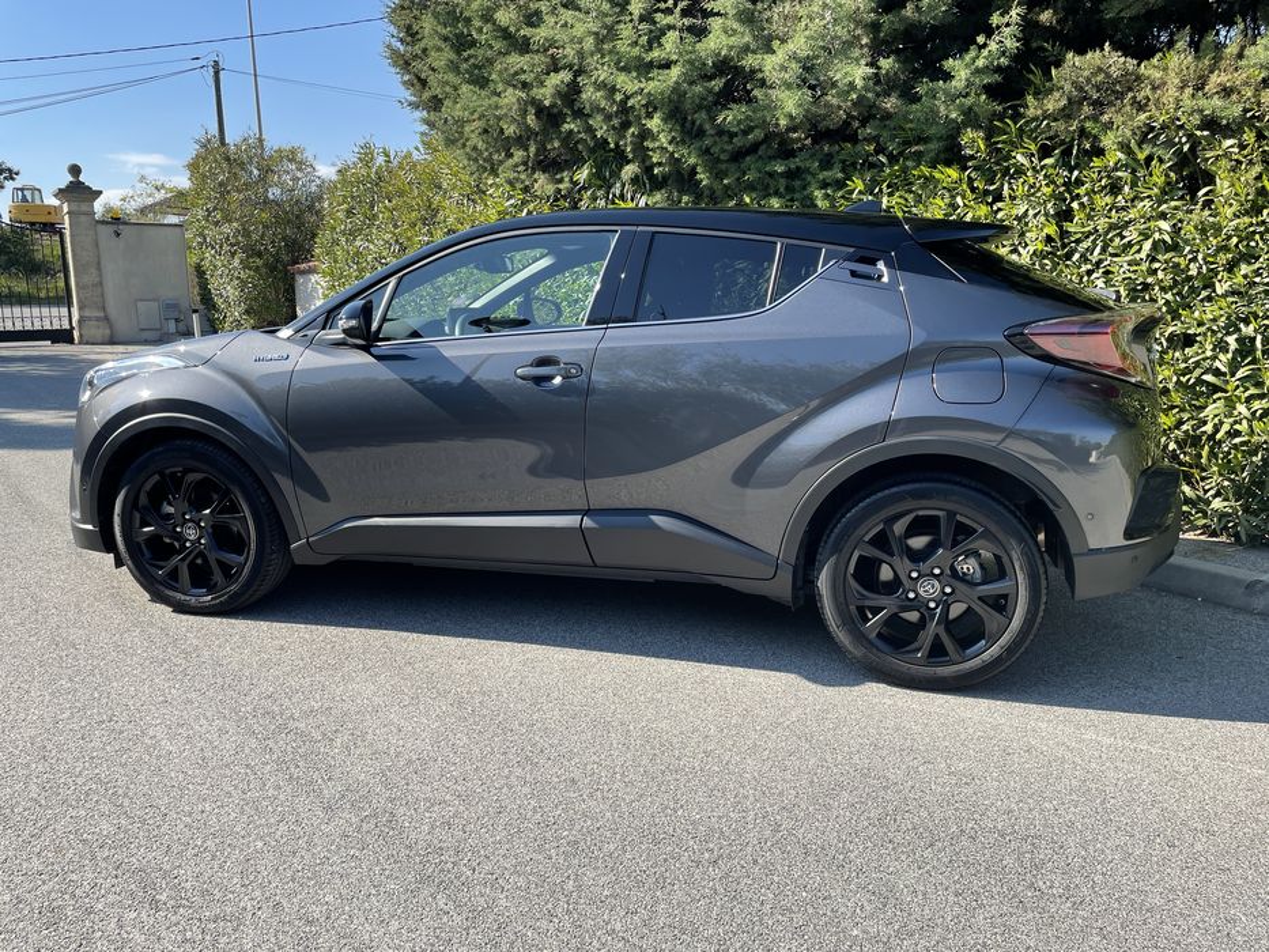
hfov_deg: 67.3
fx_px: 953
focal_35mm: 26
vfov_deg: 53.1
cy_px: 476
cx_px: 634
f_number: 1.6
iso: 32
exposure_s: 1/1304
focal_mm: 4.2
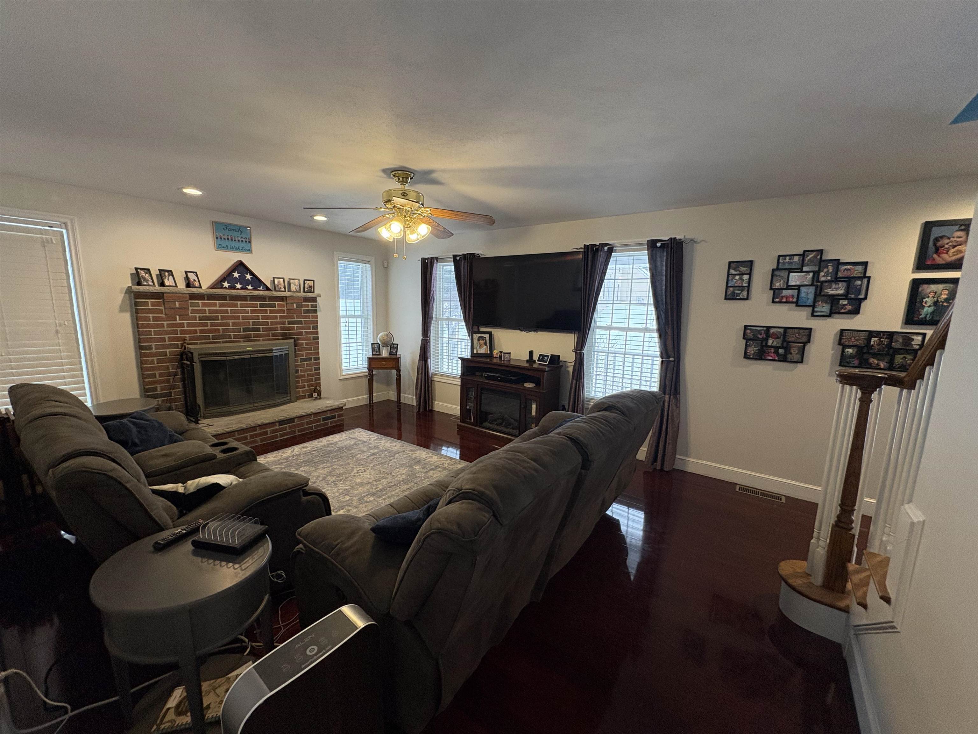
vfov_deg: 85.7
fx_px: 396
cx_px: 489
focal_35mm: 14
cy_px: 367
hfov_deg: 102.1
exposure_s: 1/120
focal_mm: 2.22
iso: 320
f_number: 2.2
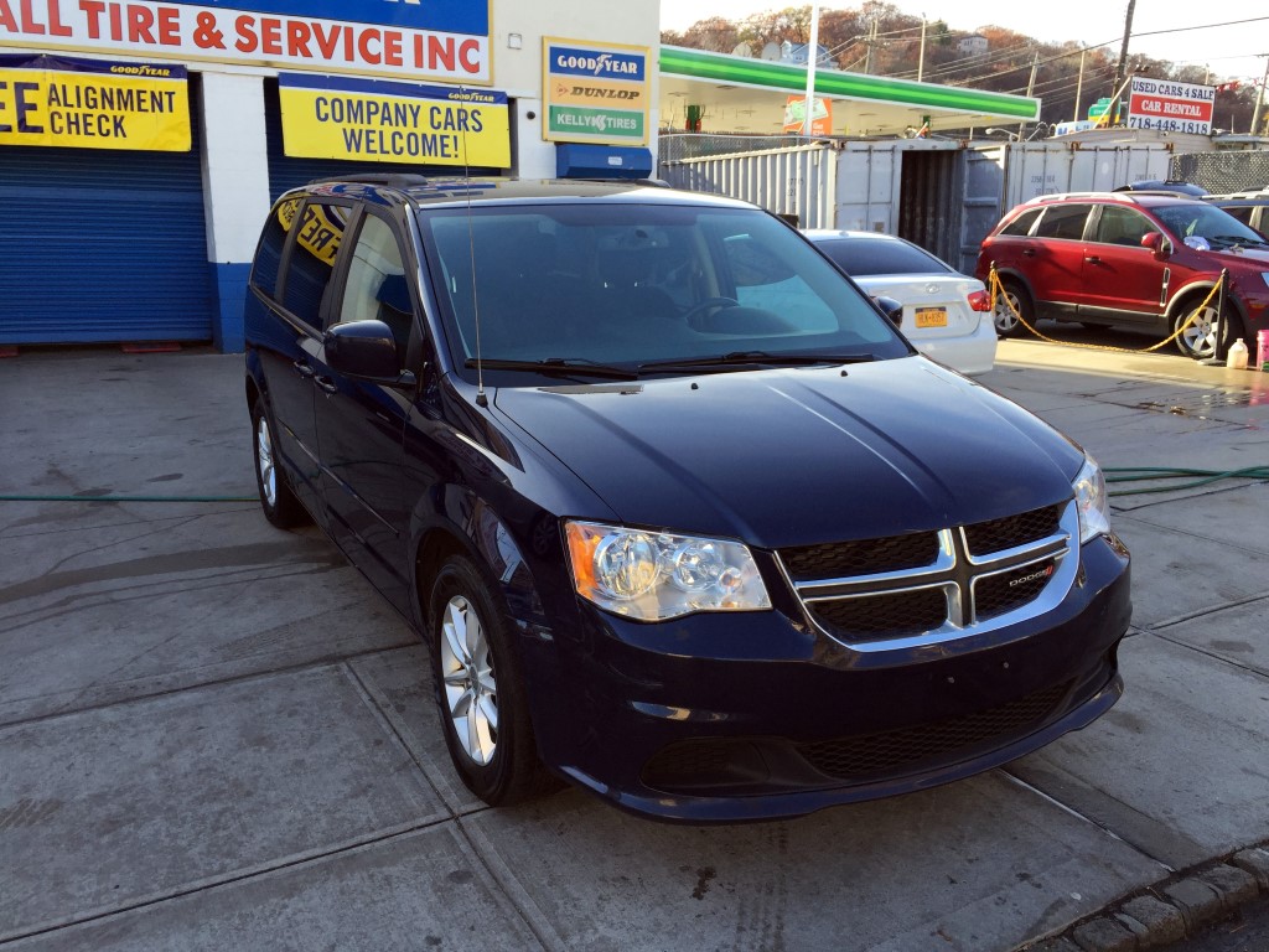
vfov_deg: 48.2
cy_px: 476
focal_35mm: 29
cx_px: 634
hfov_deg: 61.7
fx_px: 1063
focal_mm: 4.15
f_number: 2.2
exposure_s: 1/280
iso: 32
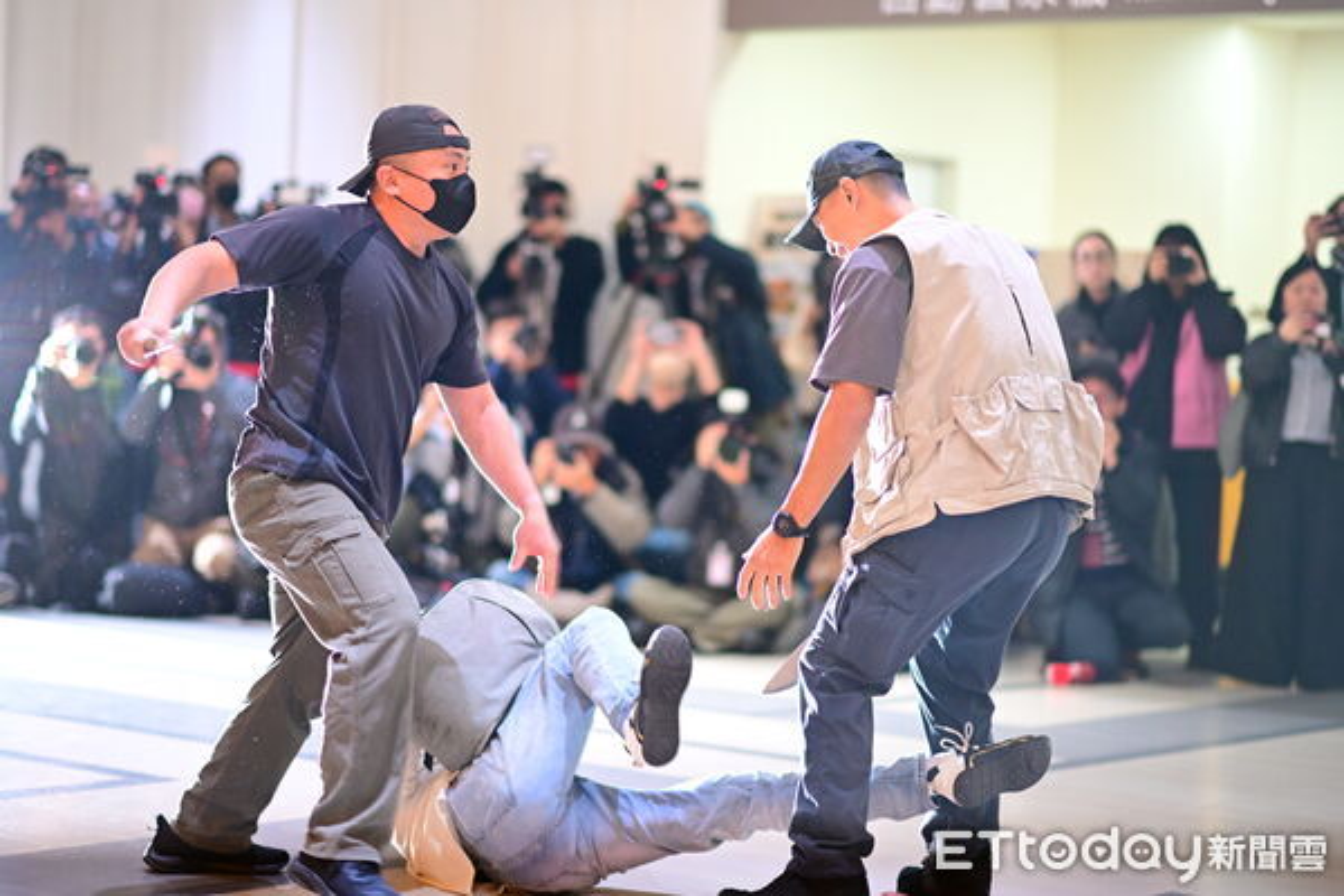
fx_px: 3173
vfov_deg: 16.1
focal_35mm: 85
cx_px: 672
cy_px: 448
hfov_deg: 23.9
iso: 1000
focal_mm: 85
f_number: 1.4
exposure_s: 1/250
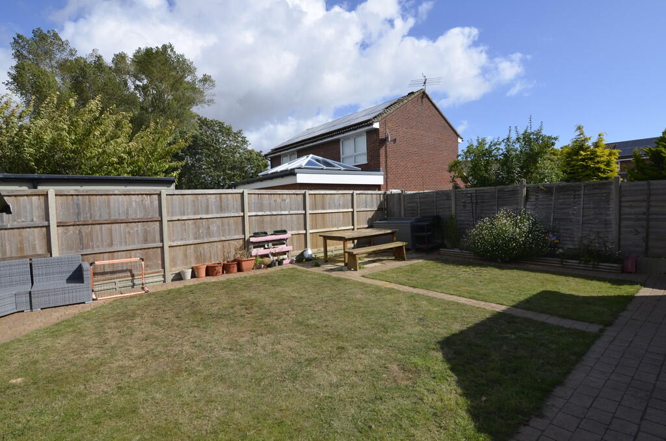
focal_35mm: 18
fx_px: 332
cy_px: 220
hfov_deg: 90.1
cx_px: 333
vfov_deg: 67.1
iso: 100
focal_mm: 12
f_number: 8
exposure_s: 1/250
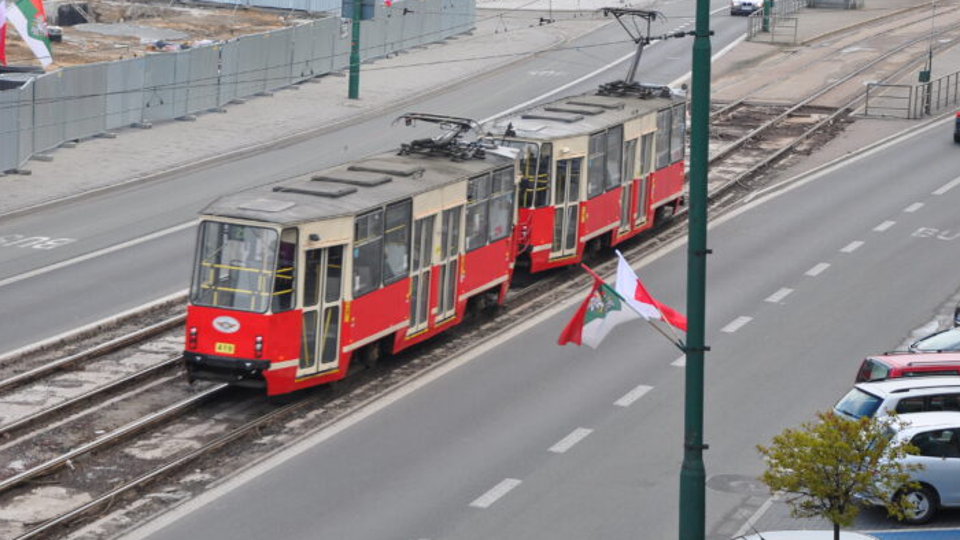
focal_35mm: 111
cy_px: 249
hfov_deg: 19.3
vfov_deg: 10.9
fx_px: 2826
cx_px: 502
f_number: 5.6
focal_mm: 66
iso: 200
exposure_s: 1/125
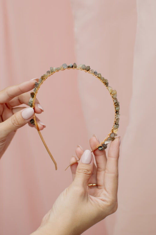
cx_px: 73
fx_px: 364
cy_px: 109
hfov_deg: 24.2
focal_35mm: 56
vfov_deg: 35.6
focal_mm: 35
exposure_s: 1/500
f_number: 3.2
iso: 200
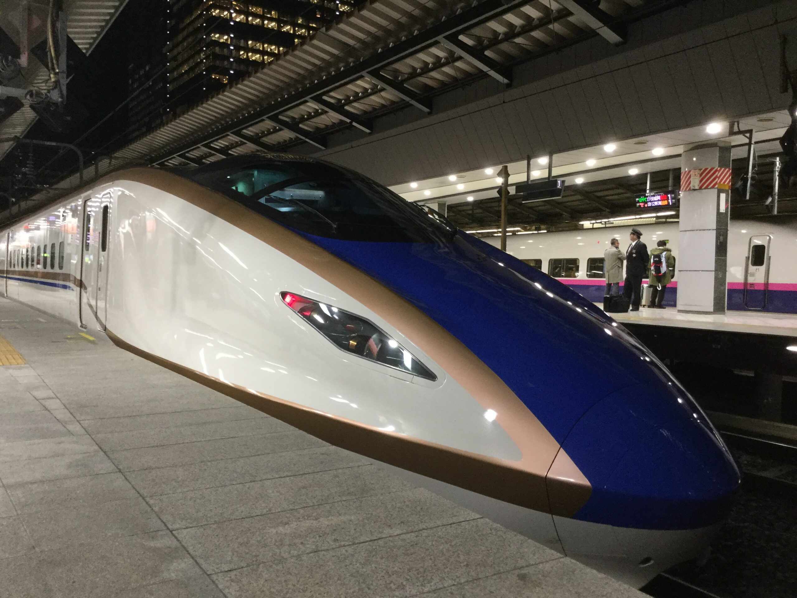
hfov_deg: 58.4
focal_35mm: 31
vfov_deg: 45.4
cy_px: 299
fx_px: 714
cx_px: 398
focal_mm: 3.3
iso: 80
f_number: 2.4
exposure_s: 1/30
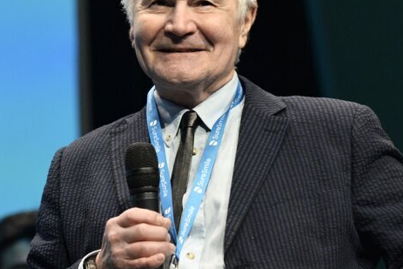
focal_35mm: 234
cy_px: 165
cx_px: 137
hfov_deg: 8.8
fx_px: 2620
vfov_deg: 5.9
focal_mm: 125
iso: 2000
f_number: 3.5
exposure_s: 1/320
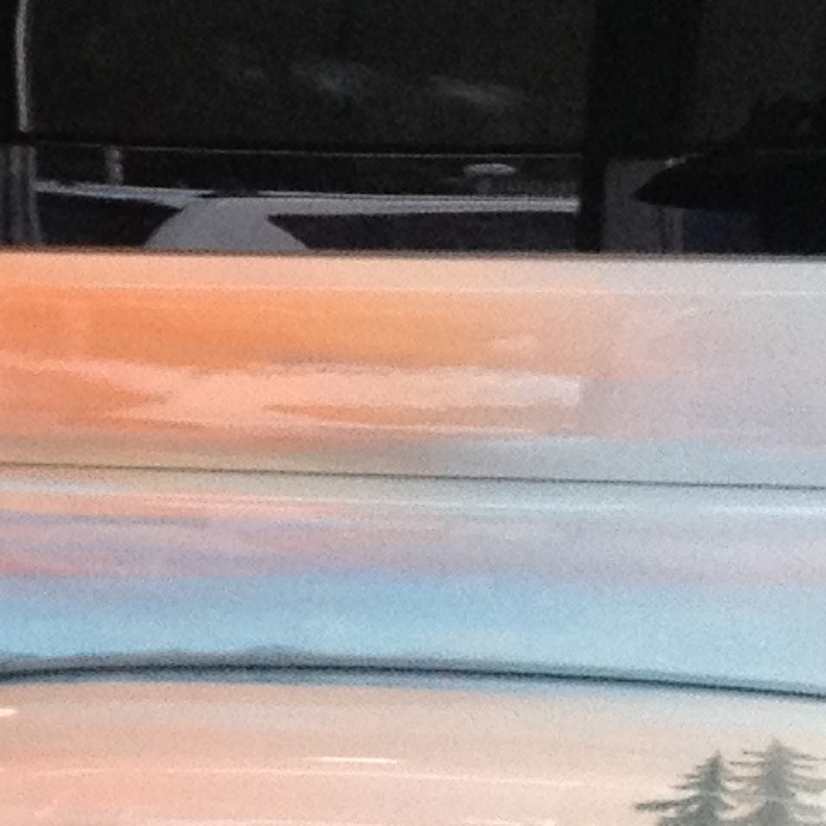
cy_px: 541
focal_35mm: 210
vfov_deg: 8.3
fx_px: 5669
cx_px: -644
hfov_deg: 8.1
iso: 100
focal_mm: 4.28
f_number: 2.4
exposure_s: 1/120
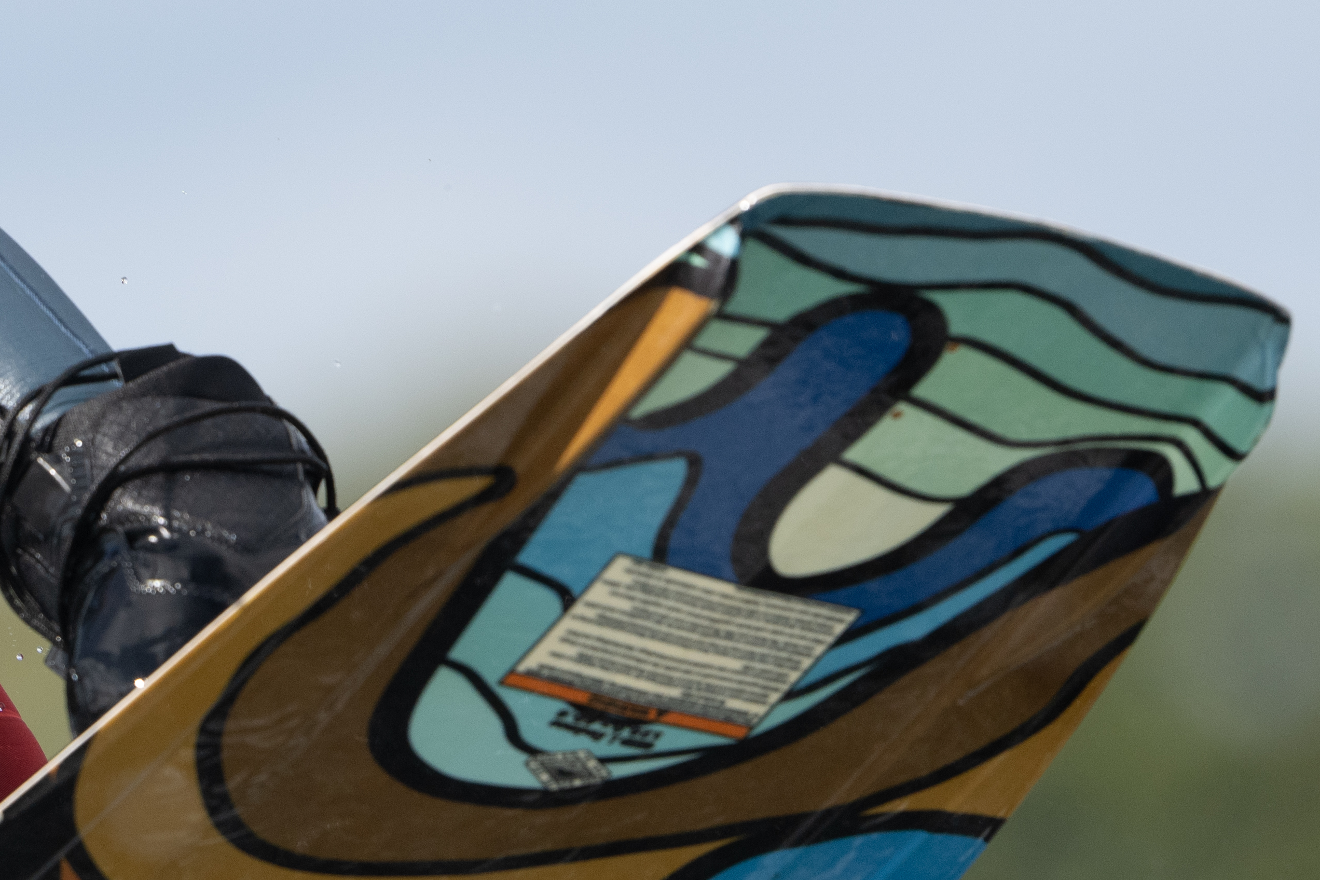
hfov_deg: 1.6
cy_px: 548
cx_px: -379
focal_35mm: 1298
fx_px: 47590
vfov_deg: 1.1
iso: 320
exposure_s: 1/3200
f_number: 4.5
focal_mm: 400
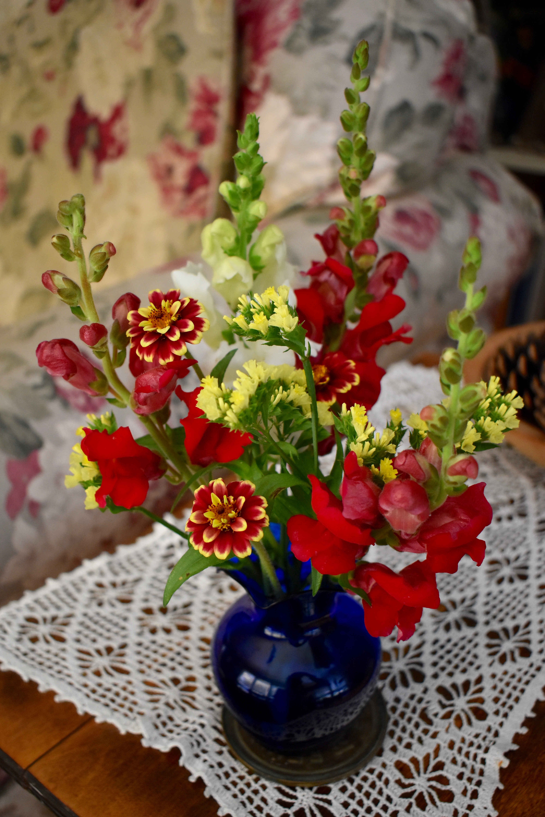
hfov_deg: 34.2
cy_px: 408
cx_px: 272
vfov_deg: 49.6
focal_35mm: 39
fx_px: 886
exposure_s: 1/125
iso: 1600
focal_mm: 26
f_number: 4
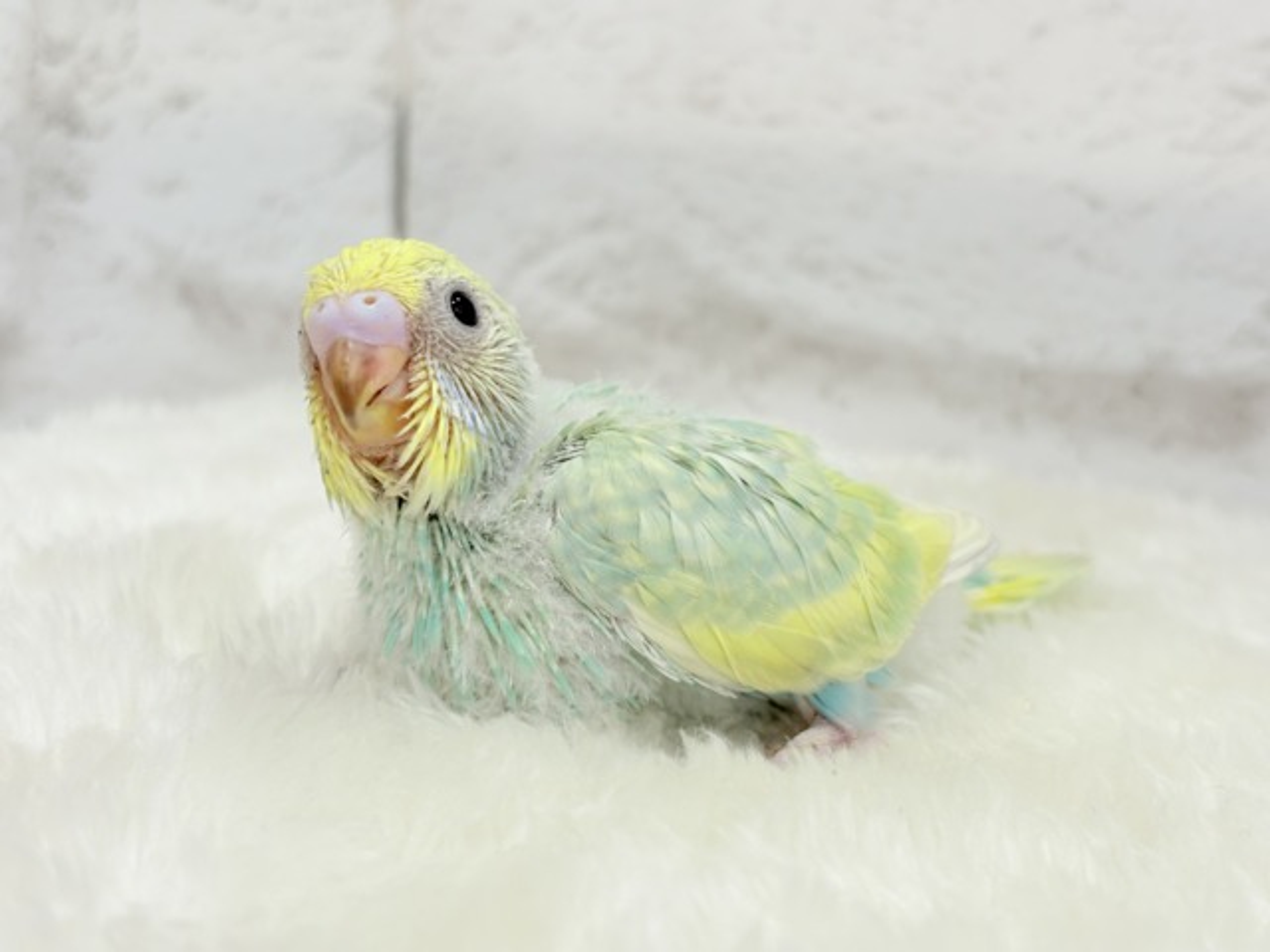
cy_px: 476
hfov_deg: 36.8
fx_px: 1908
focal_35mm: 52
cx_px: 635
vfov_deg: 28.0
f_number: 1.6
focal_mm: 5.96
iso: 64
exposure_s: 1/100
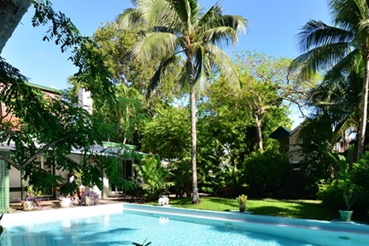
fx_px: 256
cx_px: 266
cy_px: 189
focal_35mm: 25
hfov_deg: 67.9
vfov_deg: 48.9
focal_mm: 14
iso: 100
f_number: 11
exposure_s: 1/50
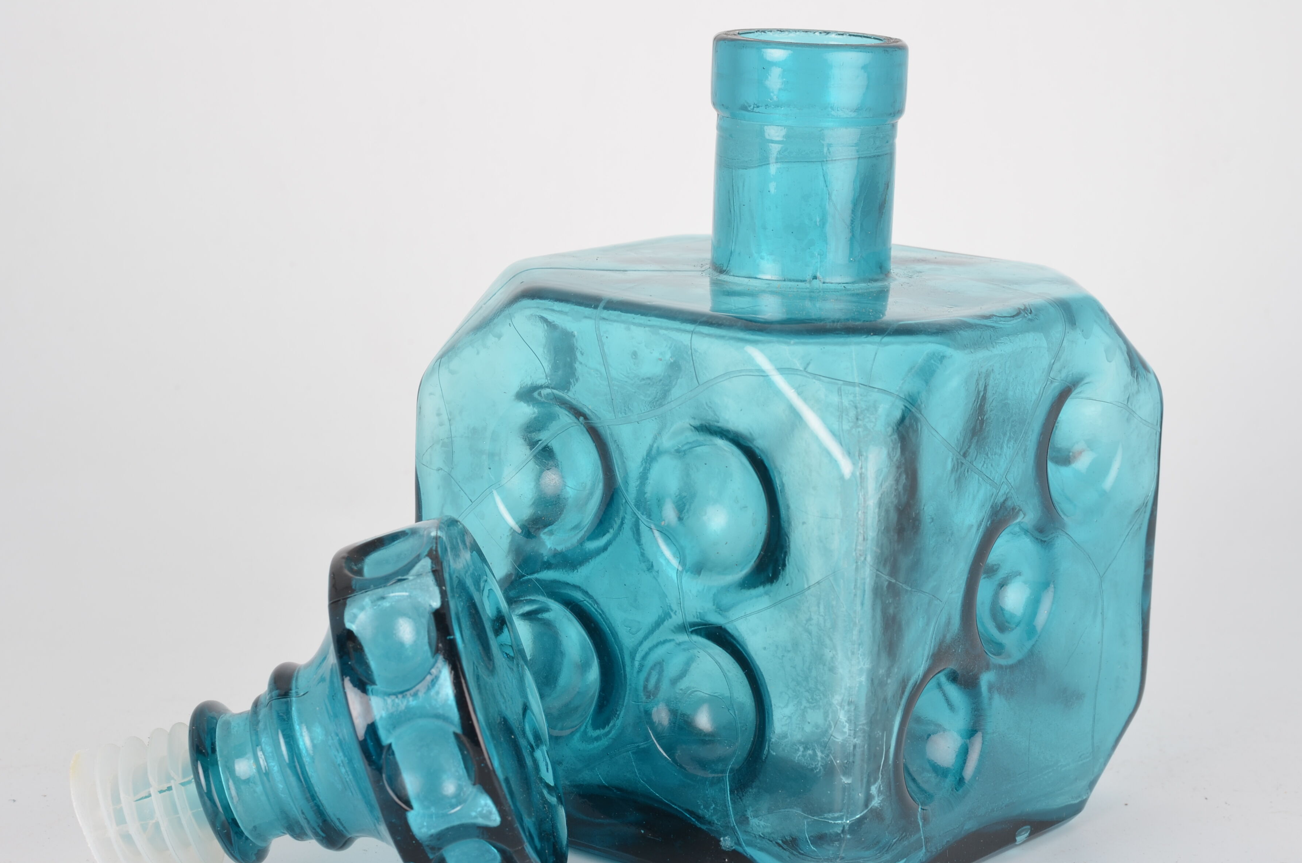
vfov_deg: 17.4
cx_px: 670
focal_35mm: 78
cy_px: 436
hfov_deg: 26.0
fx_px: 2815
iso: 100
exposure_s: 1/125
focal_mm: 50
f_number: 11
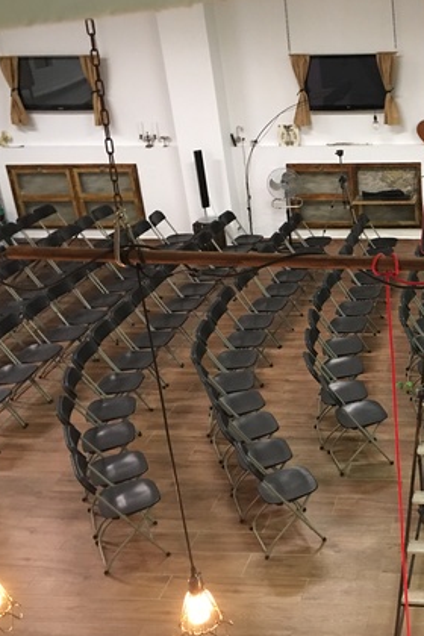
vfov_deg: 42.7
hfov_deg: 27.3
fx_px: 813
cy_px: 333
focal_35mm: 46
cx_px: 441
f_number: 2.2
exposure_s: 1/10
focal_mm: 4.15
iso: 100
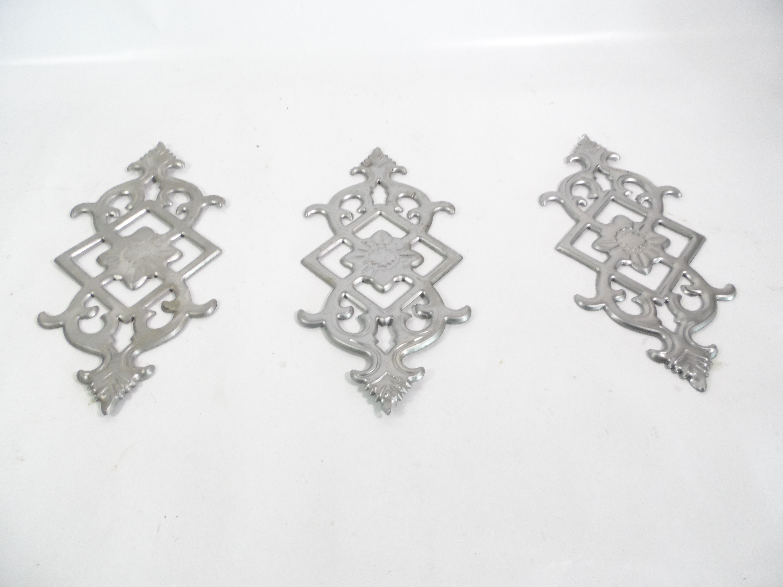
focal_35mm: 24
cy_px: 294
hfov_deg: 71.6
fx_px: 543
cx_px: 392
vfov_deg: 56.8
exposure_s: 1/8
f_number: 3.2
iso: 400
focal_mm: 4
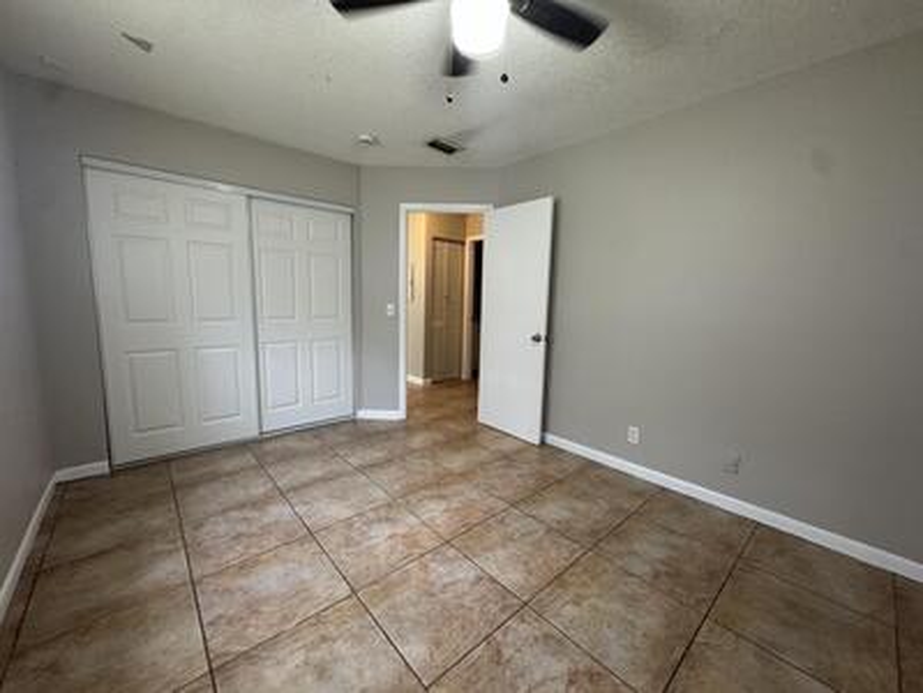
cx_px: 462
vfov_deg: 85.7
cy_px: 346
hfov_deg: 102.1
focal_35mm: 14
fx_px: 373
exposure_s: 1/60
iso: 250
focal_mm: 2.22
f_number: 2.2
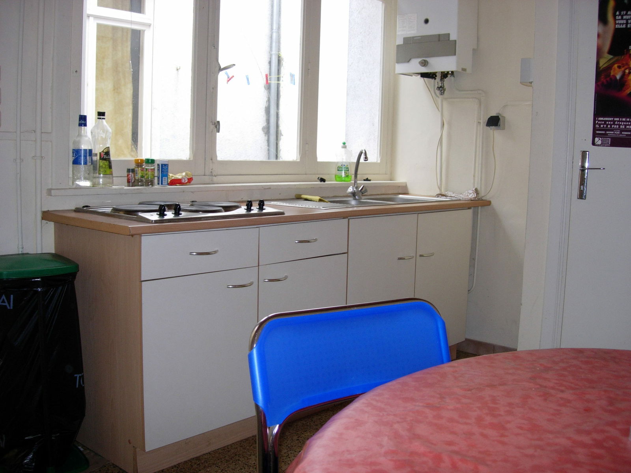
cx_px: 316
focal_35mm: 38
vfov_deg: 37.7
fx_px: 693
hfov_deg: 49.0
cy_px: 236
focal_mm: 7.8
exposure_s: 1/55.3
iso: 79
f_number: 2.8
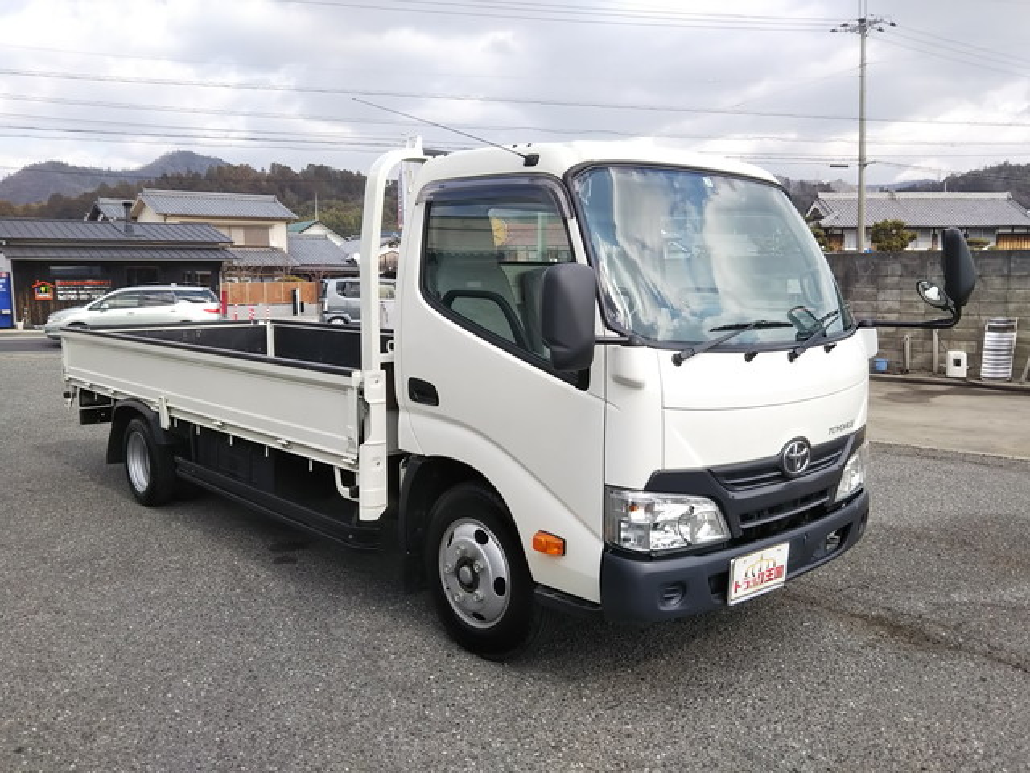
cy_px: 386
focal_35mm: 30
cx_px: 515
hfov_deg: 60.0
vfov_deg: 46.8
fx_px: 893
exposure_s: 1/459
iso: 20
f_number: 2.2
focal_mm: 4
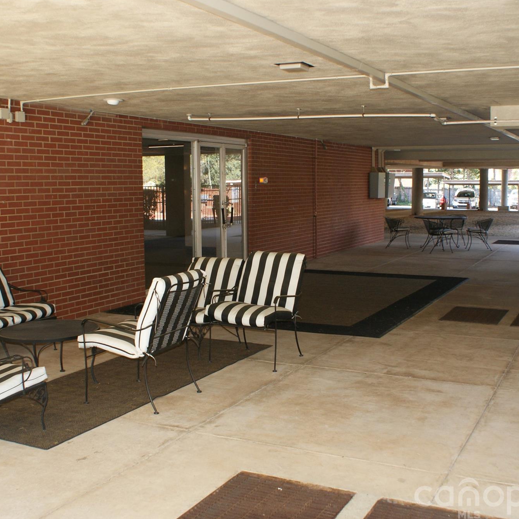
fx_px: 662
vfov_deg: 42.8
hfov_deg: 42.8
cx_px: 251
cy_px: 260
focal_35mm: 39
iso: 400
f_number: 5.6
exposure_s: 1/80
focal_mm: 20
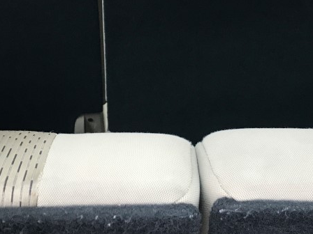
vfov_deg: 22.5
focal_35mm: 64
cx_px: 166
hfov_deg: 30.3
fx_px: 579
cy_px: 32
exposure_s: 1/40
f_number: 1.8
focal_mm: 3.99
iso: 25
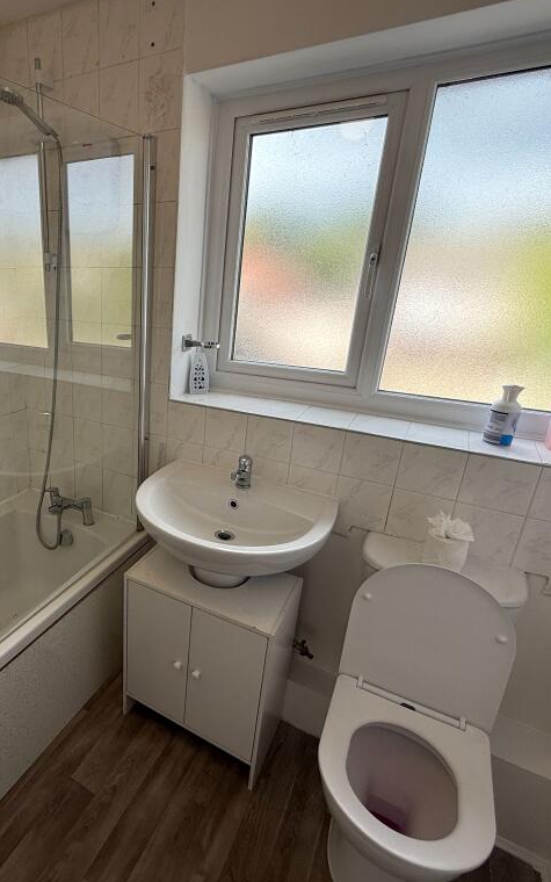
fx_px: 481
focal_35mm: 20
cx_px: 128
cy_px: 440
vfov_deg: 85.1
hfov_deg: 56.3
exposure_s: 1/144
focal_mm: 2.22
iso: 64
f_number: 2.2
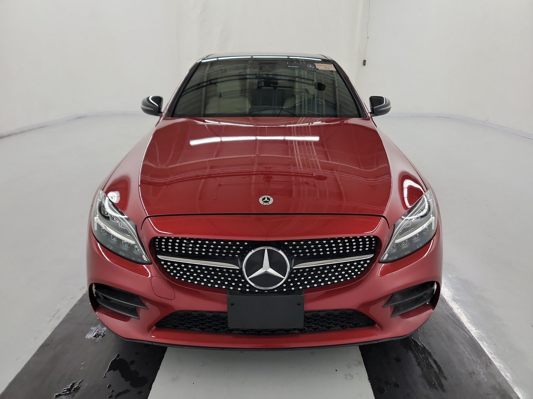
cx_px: 266
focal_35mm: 24
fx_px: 370
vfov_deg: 56.8
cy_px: 200
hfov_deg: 71.6
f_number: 1.8
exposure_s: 1/59
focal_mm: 6.7
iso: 314
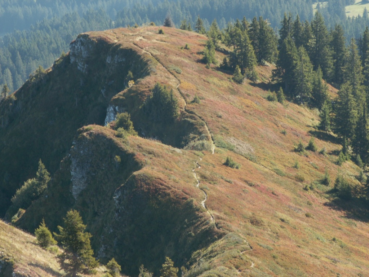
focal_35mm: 153
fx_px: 1631
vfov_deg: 9.7
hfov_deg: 12.9
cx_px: 184
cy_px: 138
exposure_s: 1/60
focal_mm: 24.96
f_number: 5
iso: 50
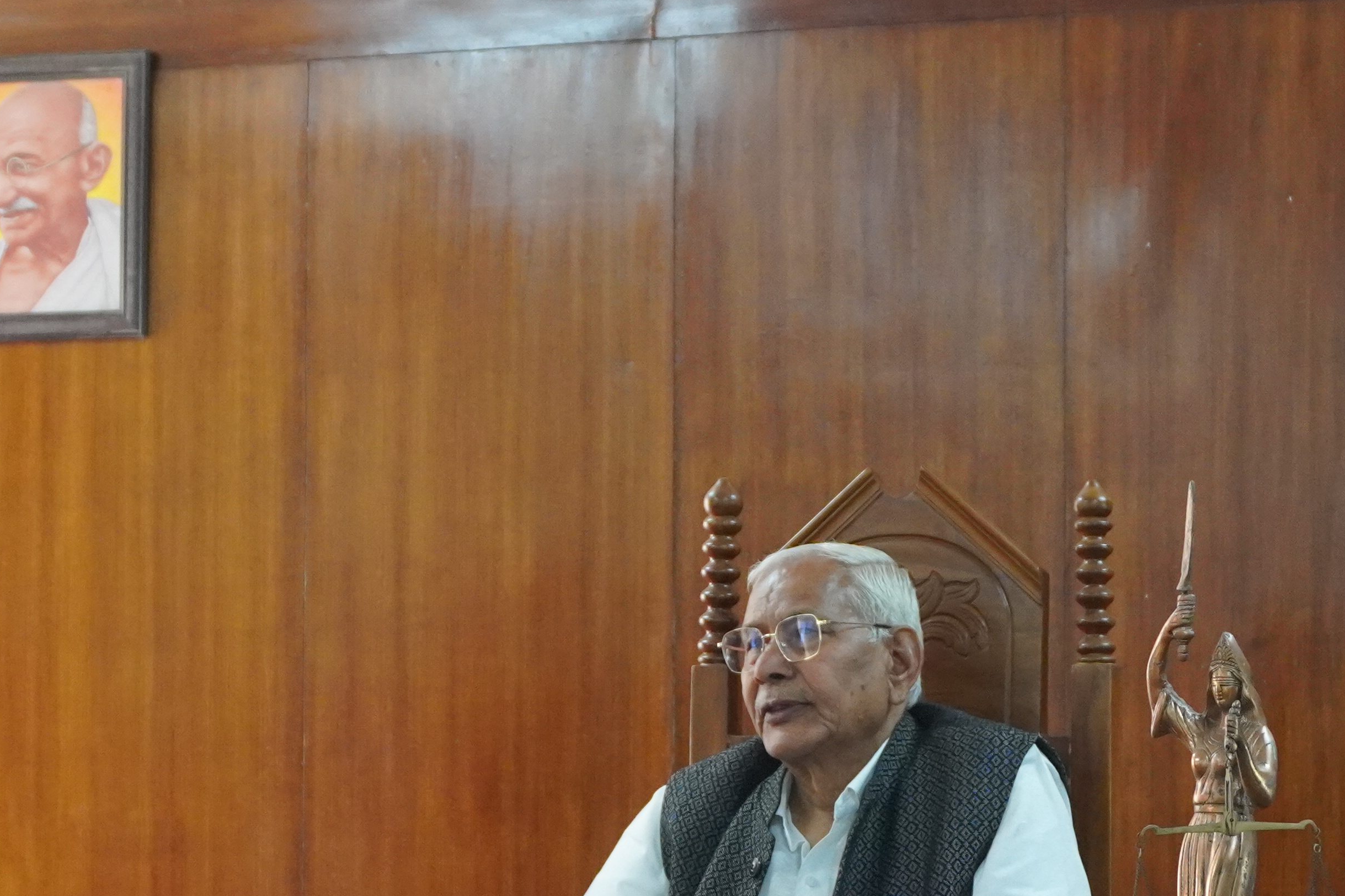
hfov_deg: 21.1
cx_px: 978
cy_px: 598
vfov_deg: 14.2
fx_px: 3586
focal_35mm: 96
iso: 2500
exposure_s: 1/160
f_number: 4.5
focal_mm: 26
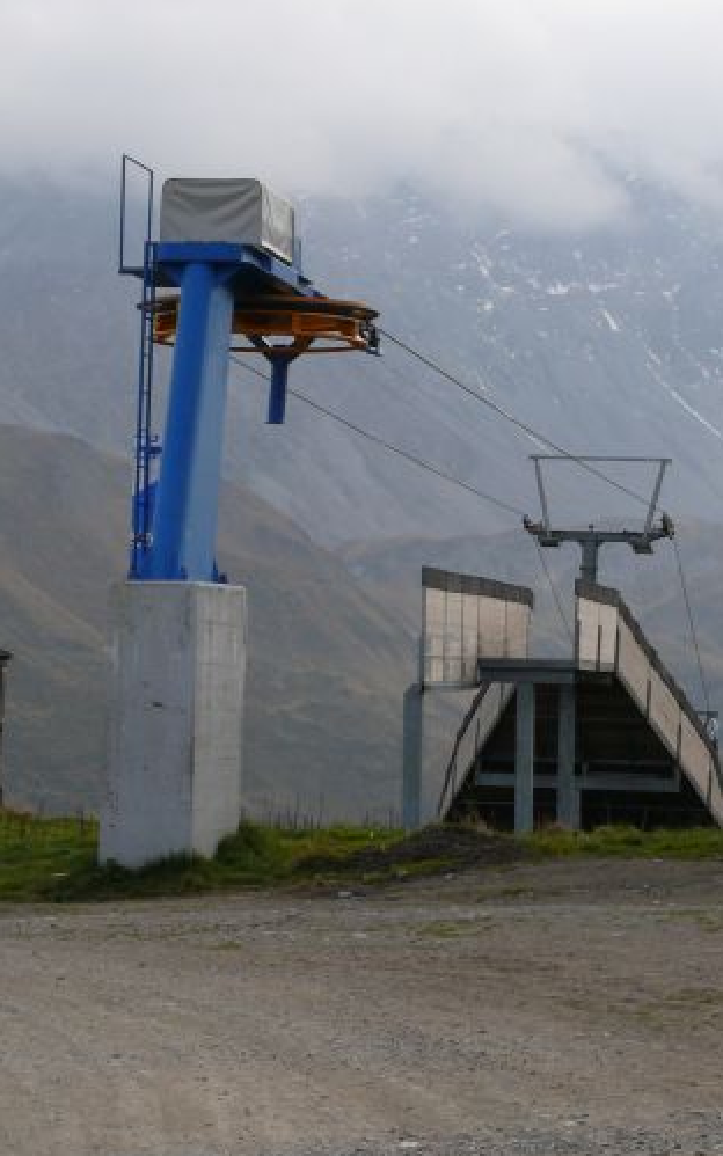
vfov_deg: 19.5
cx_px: 366
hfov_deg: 12.2
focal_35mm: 107
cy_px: 524
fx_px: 3372
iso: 100
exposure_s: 1/200
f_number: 4.5
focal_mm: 13.4
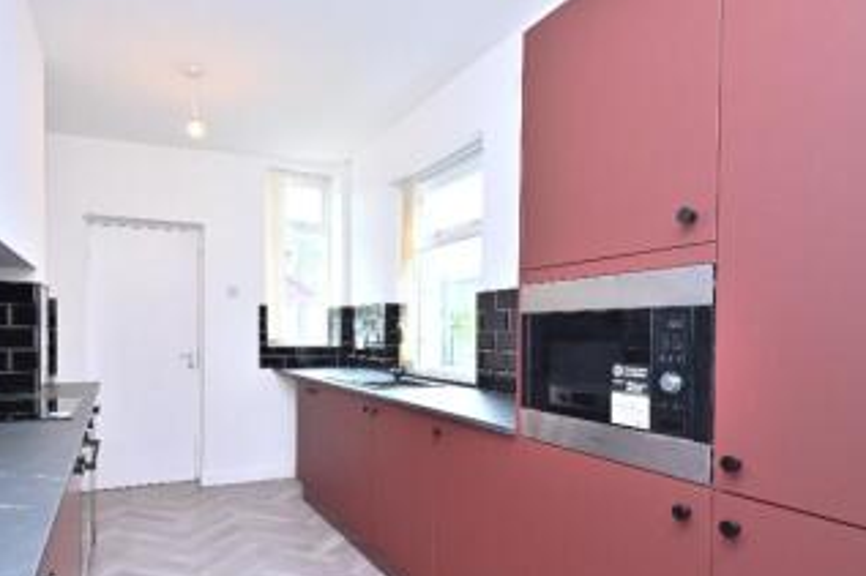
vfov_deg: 52.8
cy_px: 343
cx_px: 361
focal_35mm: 24
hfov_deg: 73.2
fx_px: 577
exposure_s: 1/125
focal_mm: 16
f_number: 5.6
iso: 1000
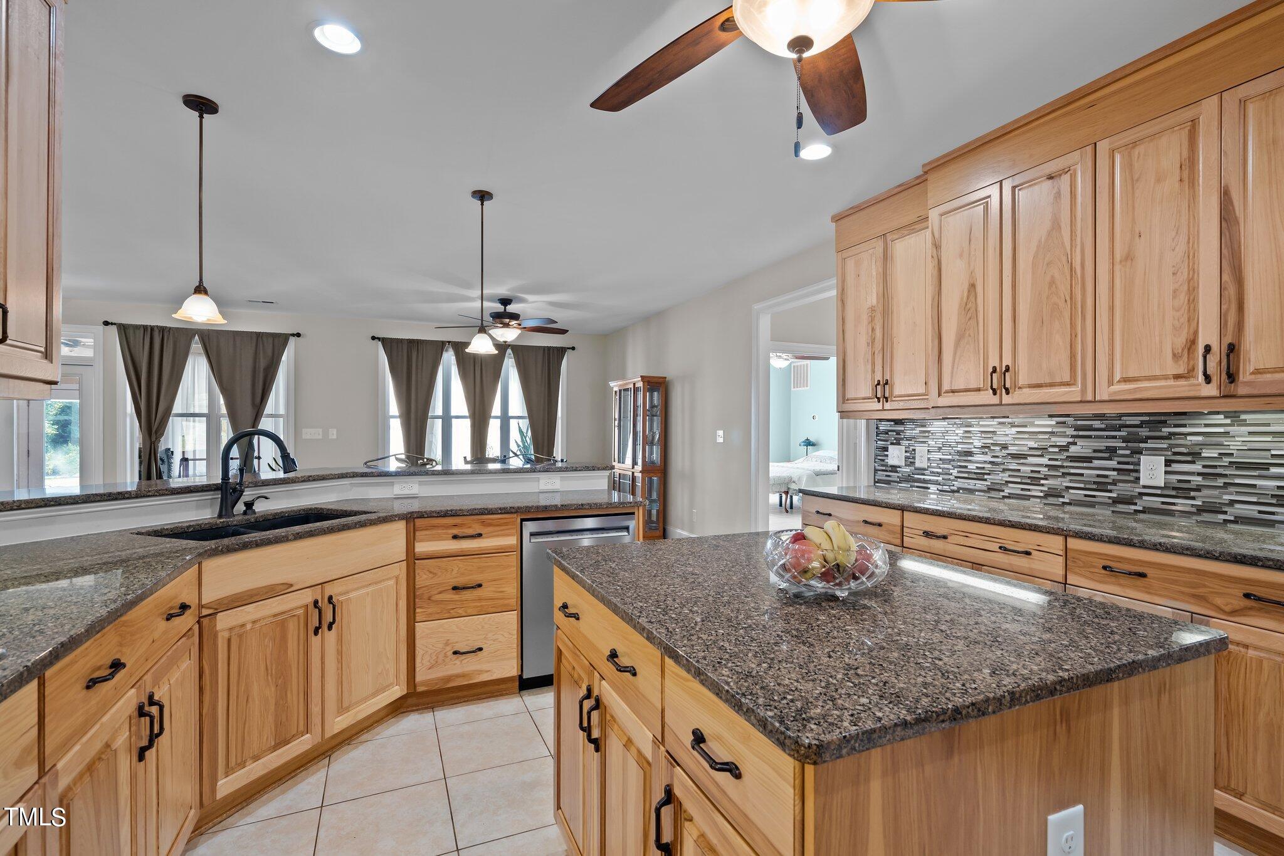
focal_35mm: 16
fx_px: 571
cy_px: 428
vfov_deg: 73.7
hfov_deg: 96.7
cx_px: 642
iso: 400
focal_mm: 16
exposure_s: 1/2
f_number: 8
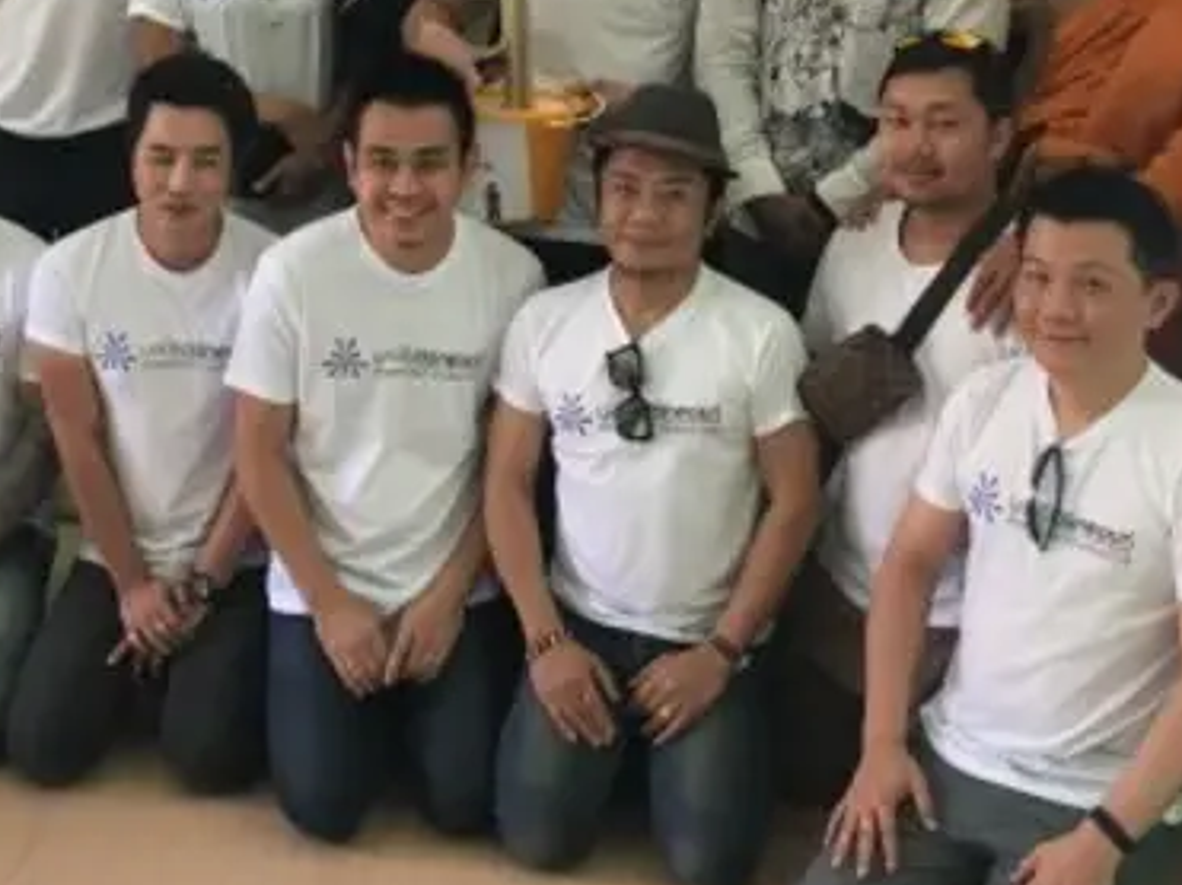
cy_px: 196
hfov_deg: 31.7
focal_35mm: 61
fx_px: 2082
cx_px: 621
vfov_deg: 23.7
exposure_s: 1/33
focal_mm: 4.15
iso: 80
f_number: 2.2
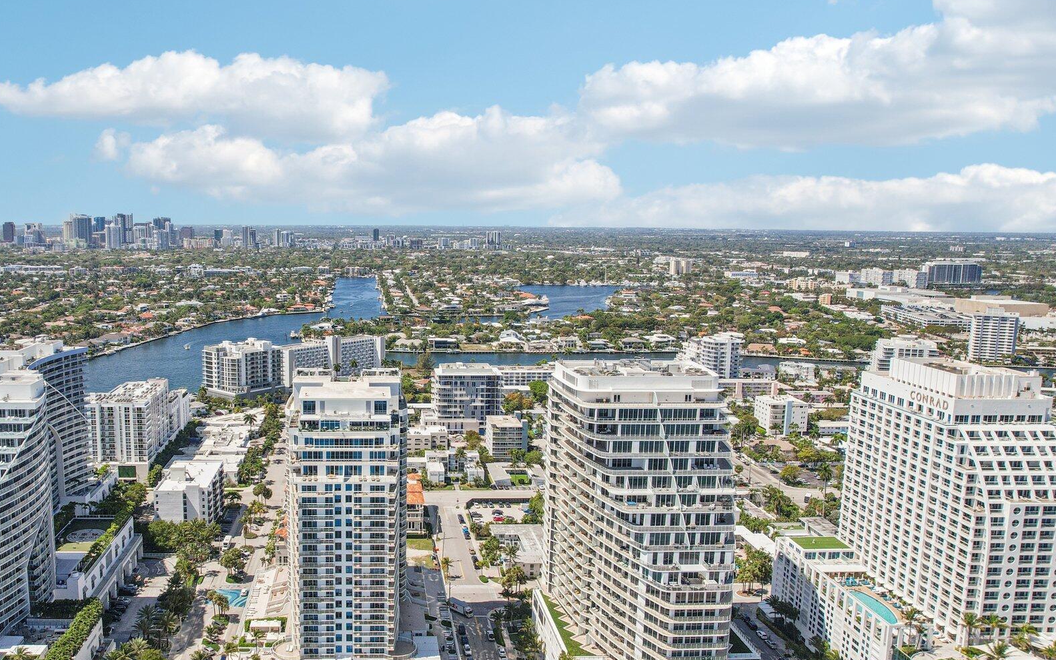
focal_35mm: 29
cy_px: 349
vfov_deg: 43.1
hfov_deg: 63.6
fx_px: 835
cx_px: 385
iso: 150
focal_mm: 8.4
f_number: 2.8
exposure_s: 1/4000
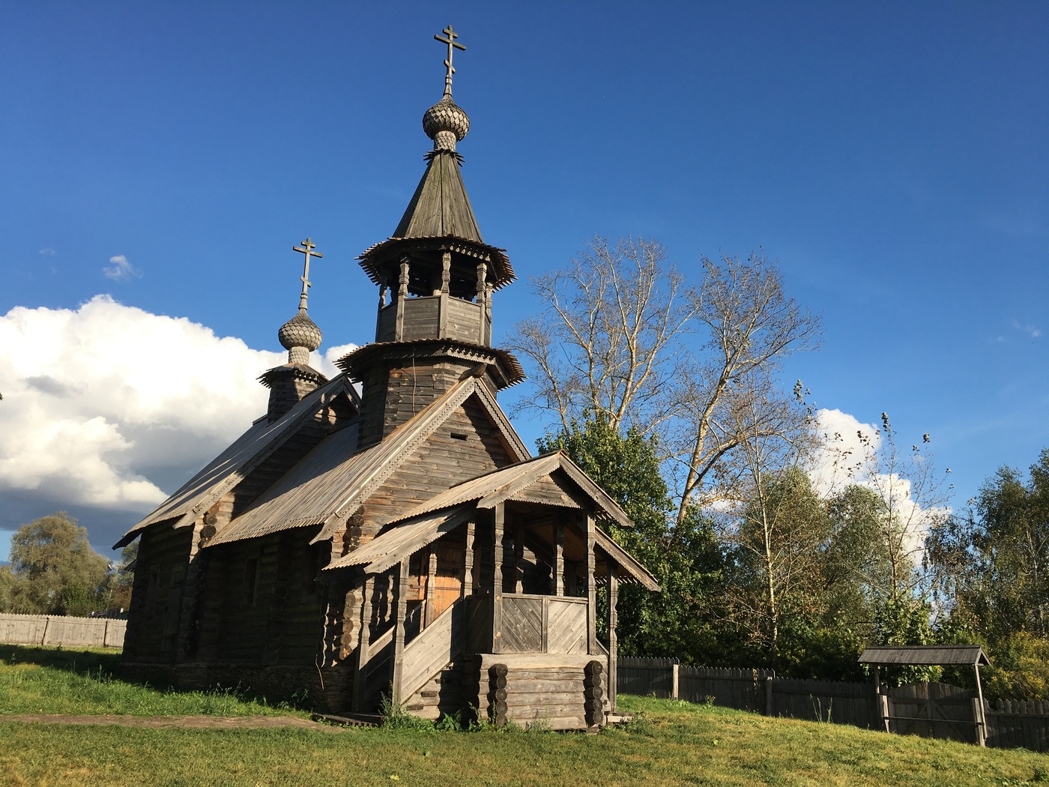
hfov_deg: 61.7
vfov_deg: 48.2
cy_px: 394
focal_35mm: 29
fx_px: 879
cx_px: 524
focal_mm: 4.15
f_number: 2.2
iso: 25
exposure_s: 1/1374
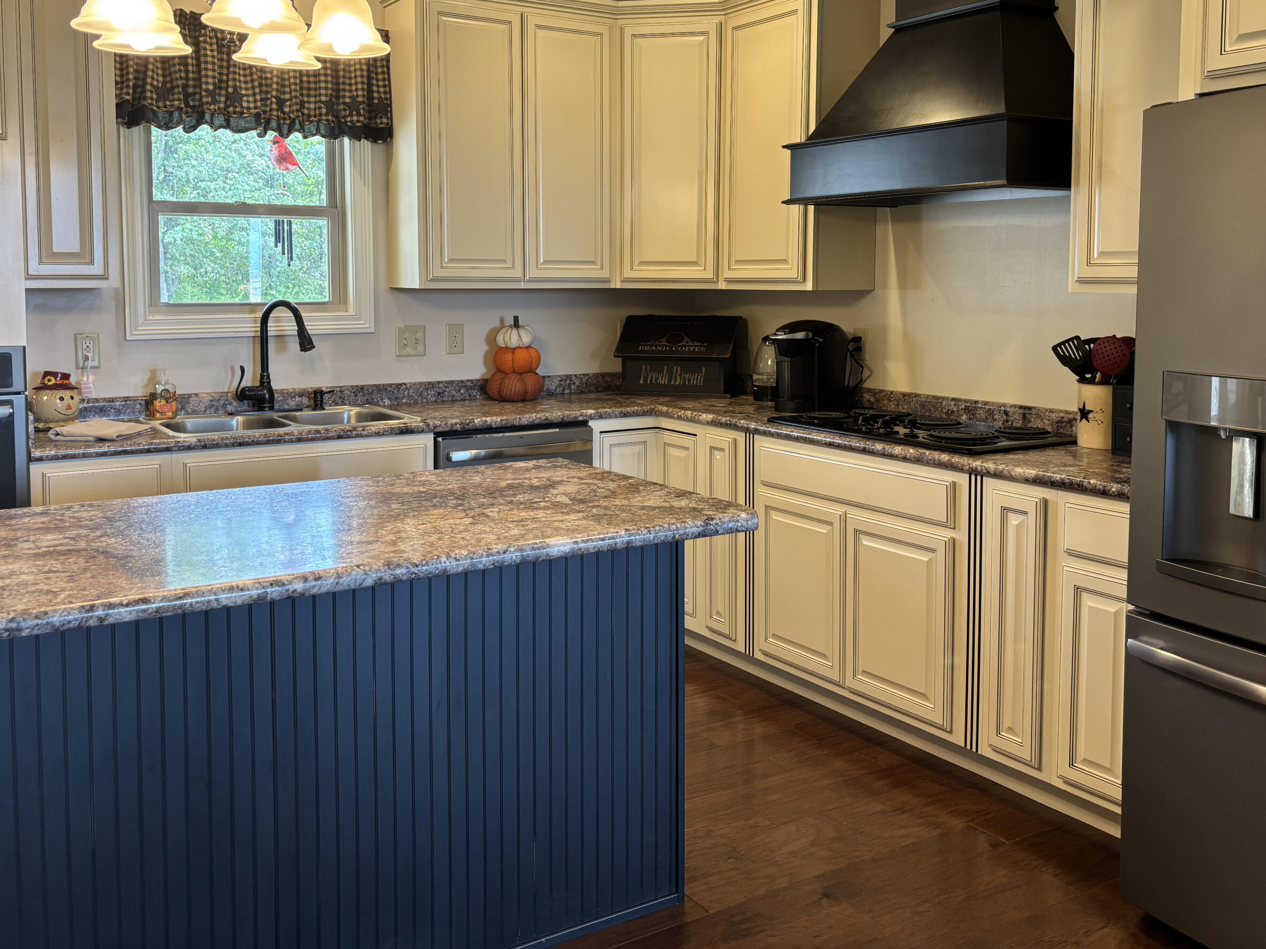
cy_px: 349
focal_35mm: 33
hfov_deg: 55.3
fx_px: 1207
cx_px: 661
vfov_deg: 42.6
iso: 80
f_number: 1.6
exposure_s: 1/60
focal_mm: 5.96
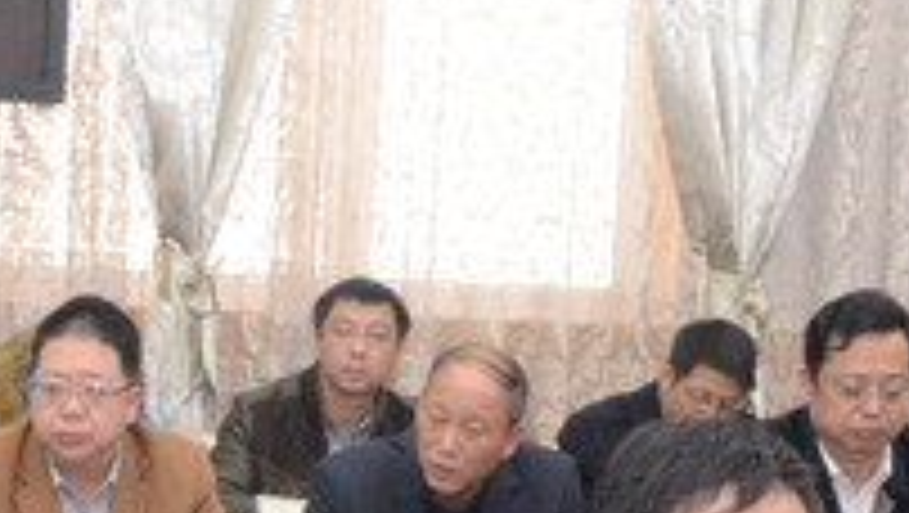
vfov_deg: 10.6
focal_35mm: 112
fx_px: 2702
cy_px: 652
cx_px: -333
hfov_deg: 17.7
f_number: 9
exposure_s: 1/60
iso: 4500
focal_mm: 24
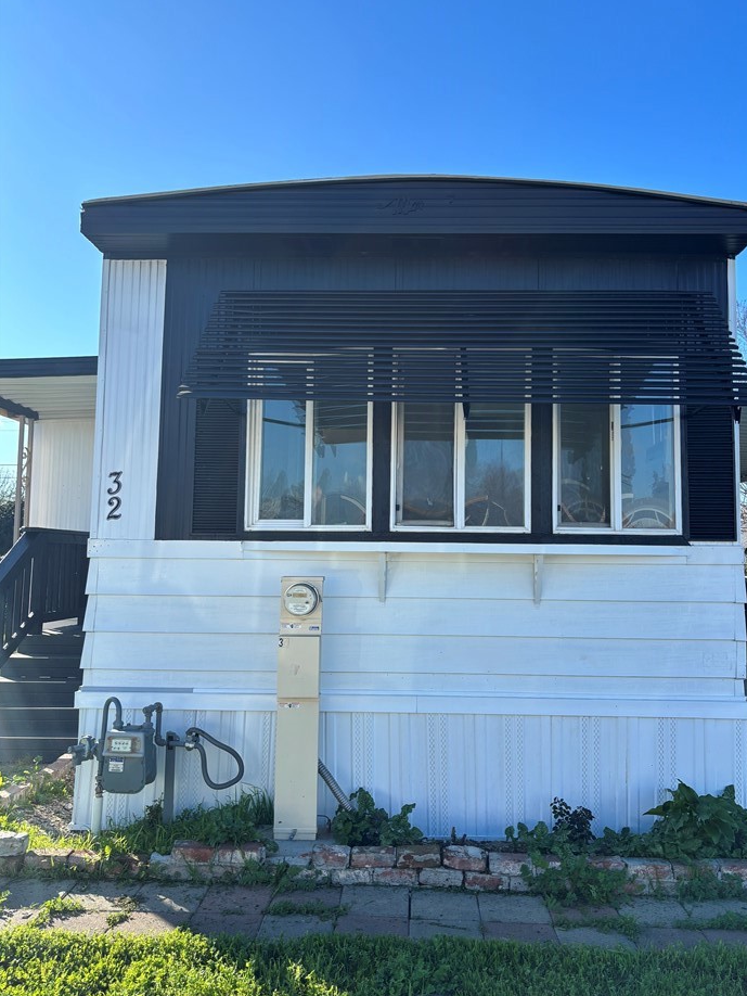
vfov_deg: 61.6
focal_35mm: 29
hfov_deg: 48.2
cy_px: 494
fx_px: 834
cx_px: 410
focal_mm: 5.96
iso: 50
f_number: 1.6
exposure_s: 1/1642
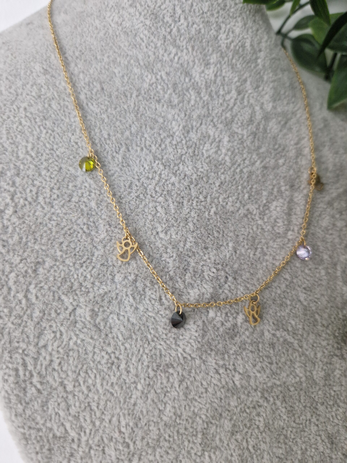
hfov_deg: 58.9
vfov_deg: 73.9
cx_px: 174
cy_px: 232
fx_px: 307
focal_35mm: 23
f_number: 1.8
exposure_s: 1/100
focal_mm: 5.4
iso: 100
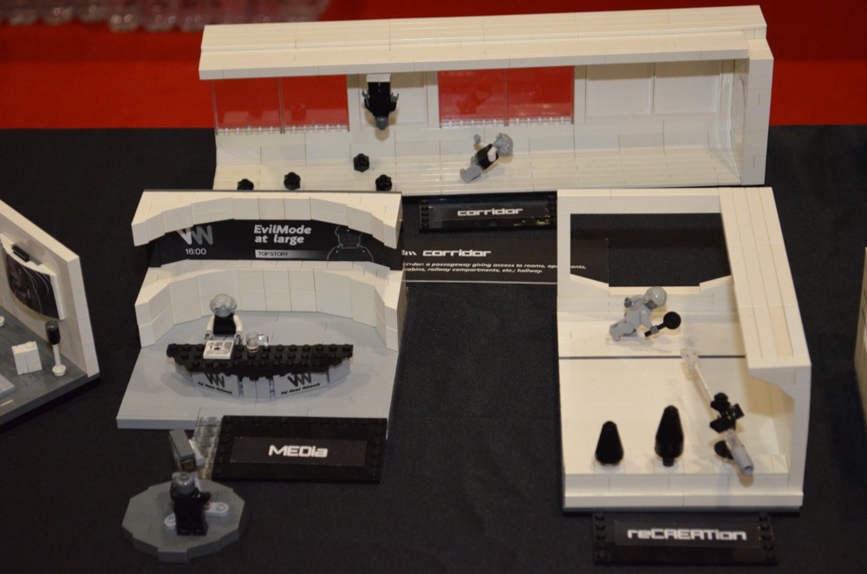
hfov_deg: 26.0
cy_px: 287
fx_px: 1874
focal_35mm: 78
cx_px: 434
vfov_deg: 17.4
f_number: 5.6
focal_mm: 52
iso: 2500
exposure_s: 1/60
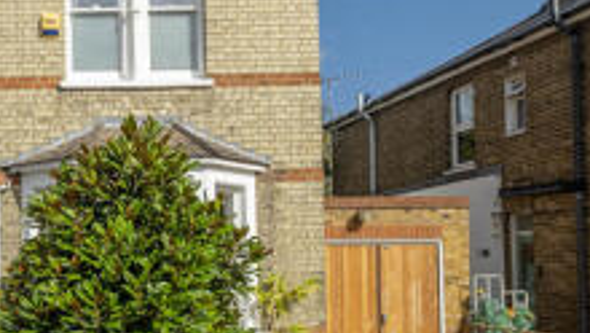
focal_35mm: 43
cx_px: 99
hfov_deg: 44.5
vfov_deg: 27.7
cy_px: 138
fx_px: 673
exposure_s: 1/1000
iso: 250
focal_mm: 12.6
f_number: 5.6
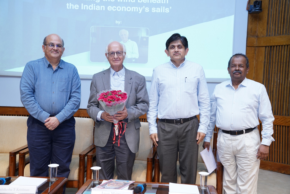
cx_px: 145
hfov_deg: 42.7
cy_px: 97
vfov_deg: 29.2
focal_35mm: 46
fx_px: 371
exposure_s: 1/100
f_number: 3.5
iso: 800
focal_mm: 46
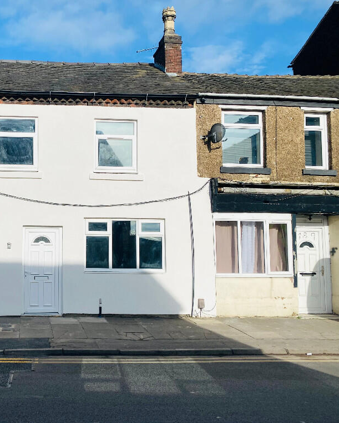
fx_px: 426
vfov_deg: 52.8
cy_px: 212
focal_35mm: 34
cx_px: 57
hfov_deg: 41.1
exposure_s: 1/6757
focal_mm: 4.25
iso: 32
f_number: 1.8
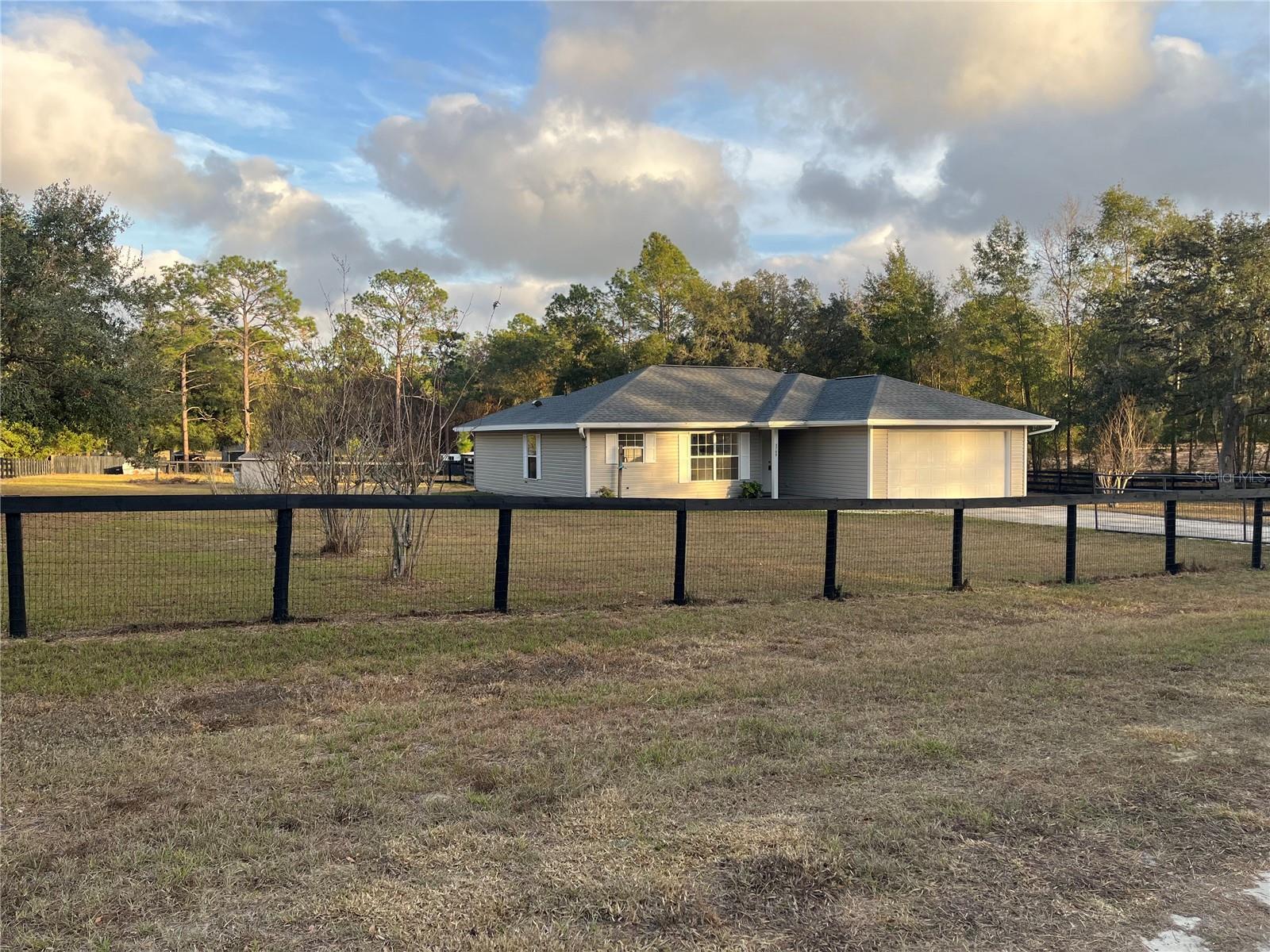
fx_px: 954
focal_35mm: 26
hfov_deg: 67.3
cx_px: 635
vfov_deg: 53.1
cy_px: 476
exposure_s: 1/727
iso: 50
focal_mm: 5.1
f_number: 1.6
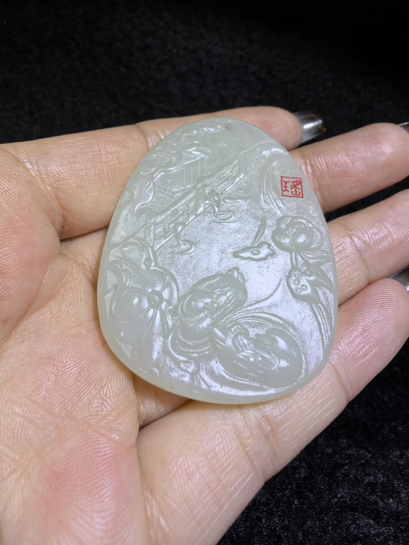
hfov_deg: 51.4
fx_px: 425
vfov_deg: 65.3
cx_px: 204
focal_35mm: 27
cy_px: 272
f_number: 2.2
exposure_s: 1/100
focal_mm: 1.95
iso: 100
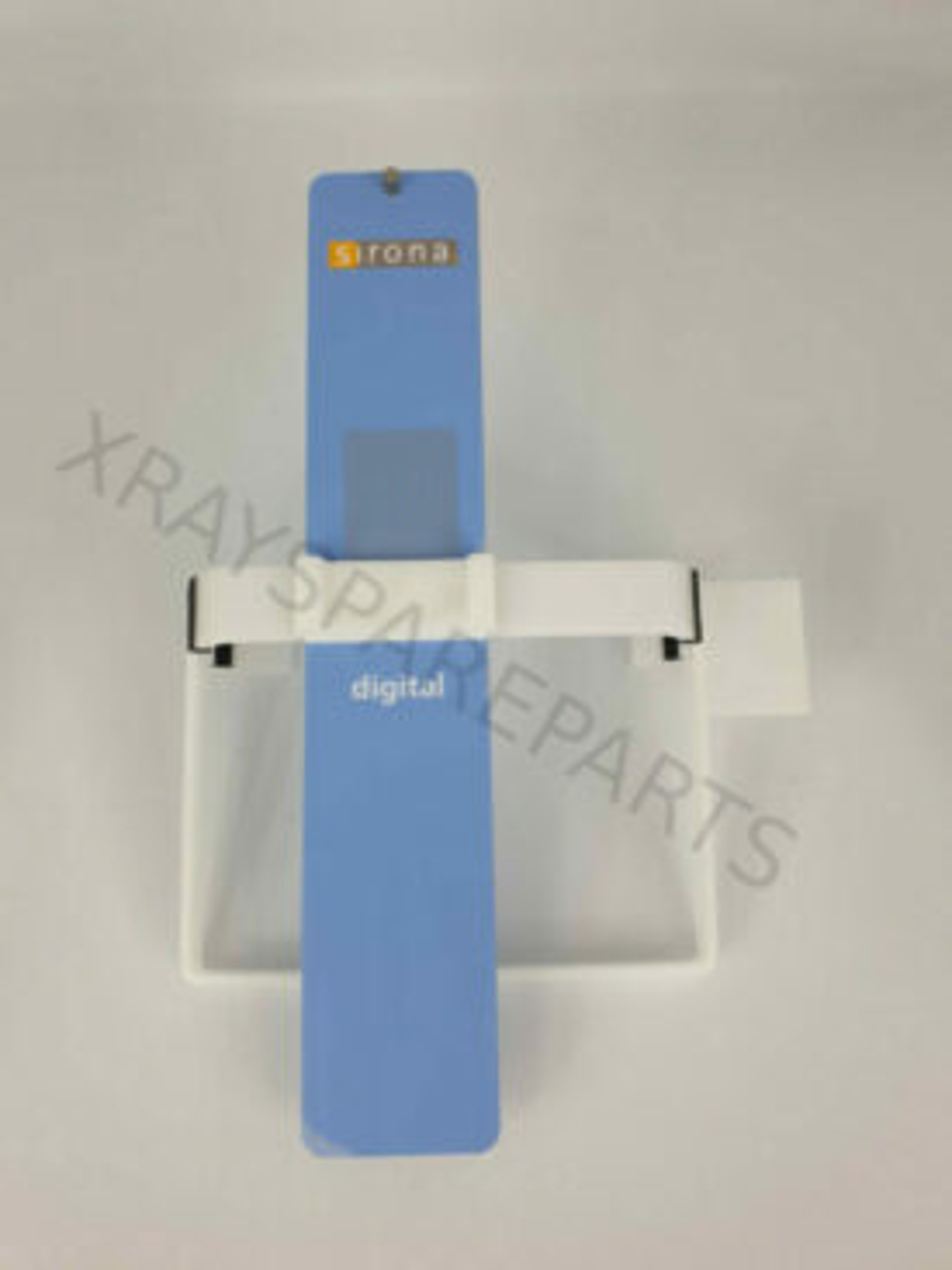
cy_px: 635
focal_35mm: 26
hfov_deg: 53.0
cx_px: 476
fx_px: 954
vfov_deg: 67.3
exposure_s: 1/154
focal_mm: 4.3
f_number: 2.4
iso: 50
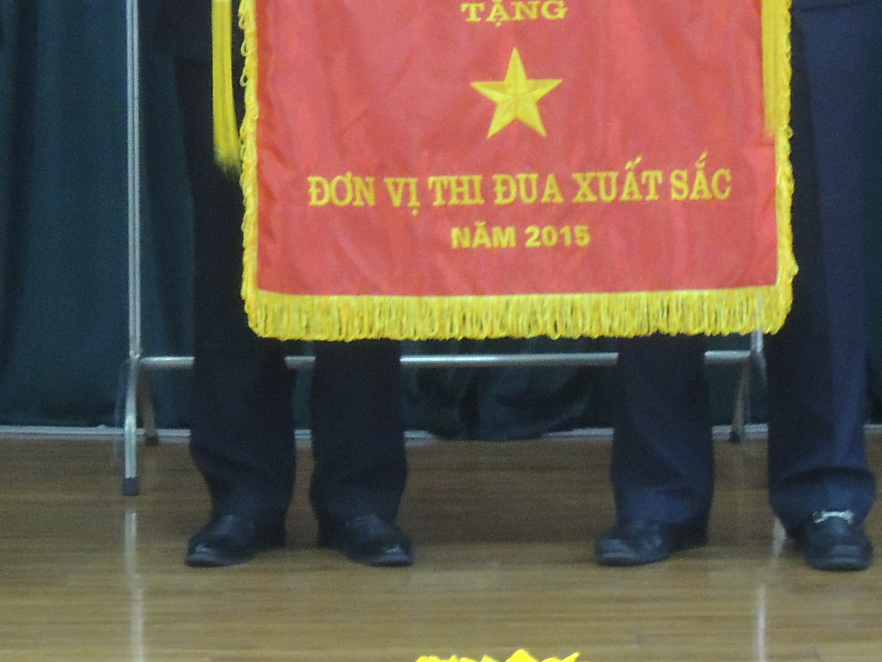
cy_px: -185
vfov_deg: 8.1
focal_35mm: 182
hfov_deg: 10.9
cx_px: 305
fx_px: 4637
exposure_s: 1/8
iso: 800
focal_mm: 11.1
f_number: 5.9
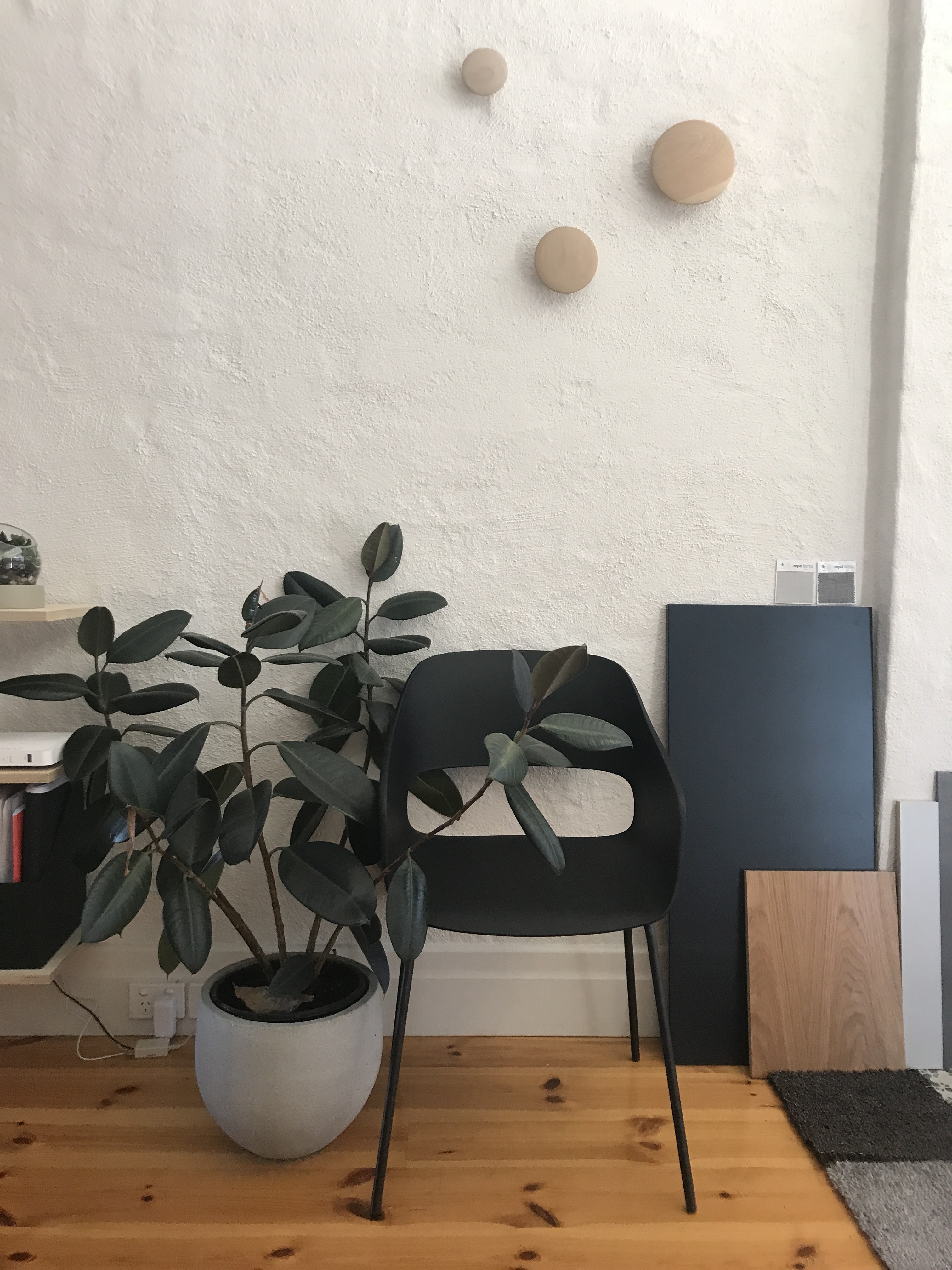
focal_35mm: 28
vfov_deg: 63.4
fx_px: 1027
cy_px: 635
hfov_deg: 49.7
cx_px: 476
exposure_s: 1/25
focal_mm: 3.99
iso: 32
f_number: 1.8
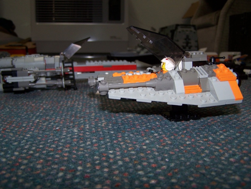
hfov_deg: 47.9
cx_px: 128
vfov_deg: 36.8
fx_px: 283
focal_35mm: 39
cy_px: 92
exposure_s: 1/60
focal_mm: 6.3
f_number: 2.8
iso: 80
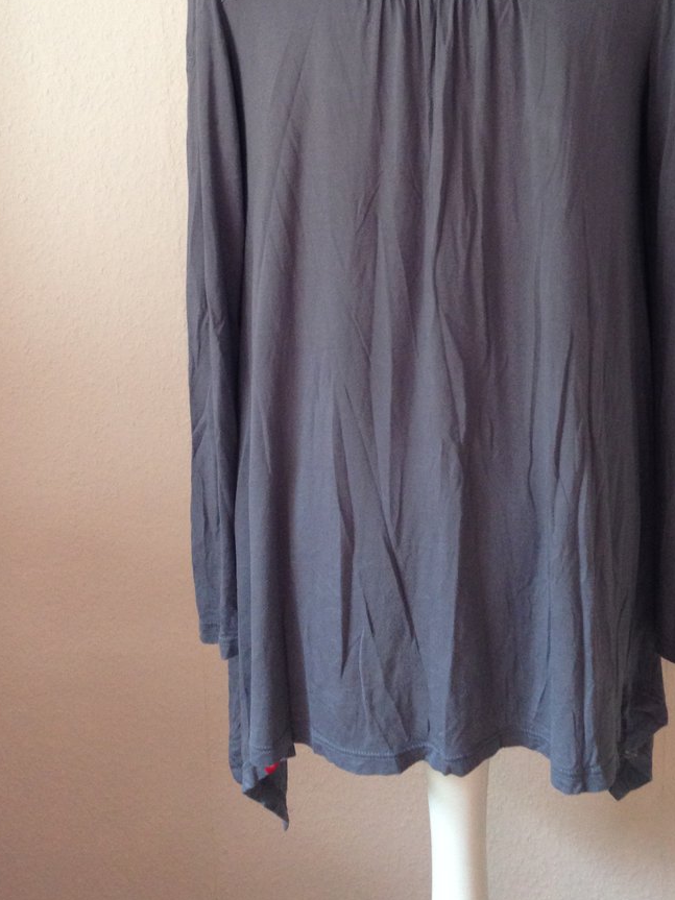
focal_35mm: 51
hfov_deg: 28.5
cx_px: 400
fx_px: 1326
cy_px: 264
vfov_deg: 36.9
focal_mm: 4.12
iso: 160
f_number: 2.4
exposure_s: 1/20
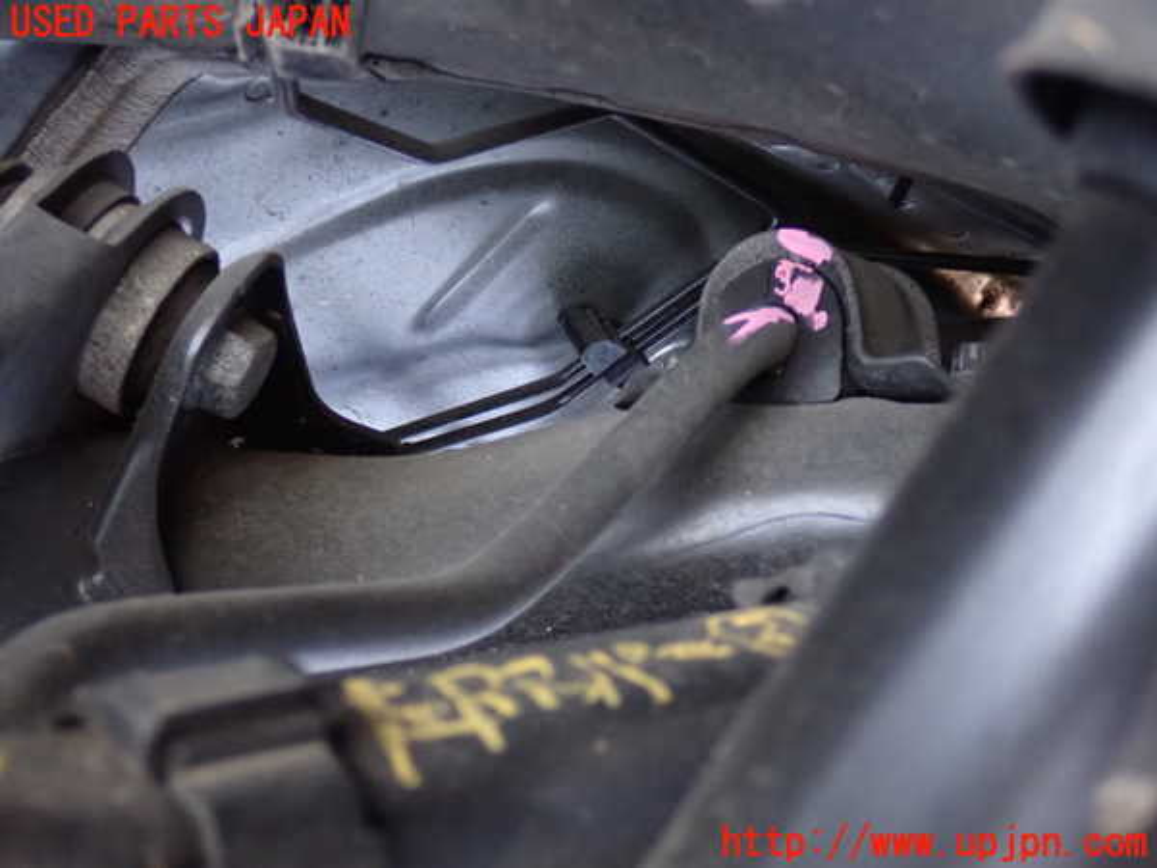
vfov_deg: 27.0
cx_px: 578
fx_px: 1805
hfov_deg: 35.5
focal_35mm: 54
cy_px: 434
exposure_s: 1/13
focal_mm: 9.65
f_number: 3.3
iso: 1250
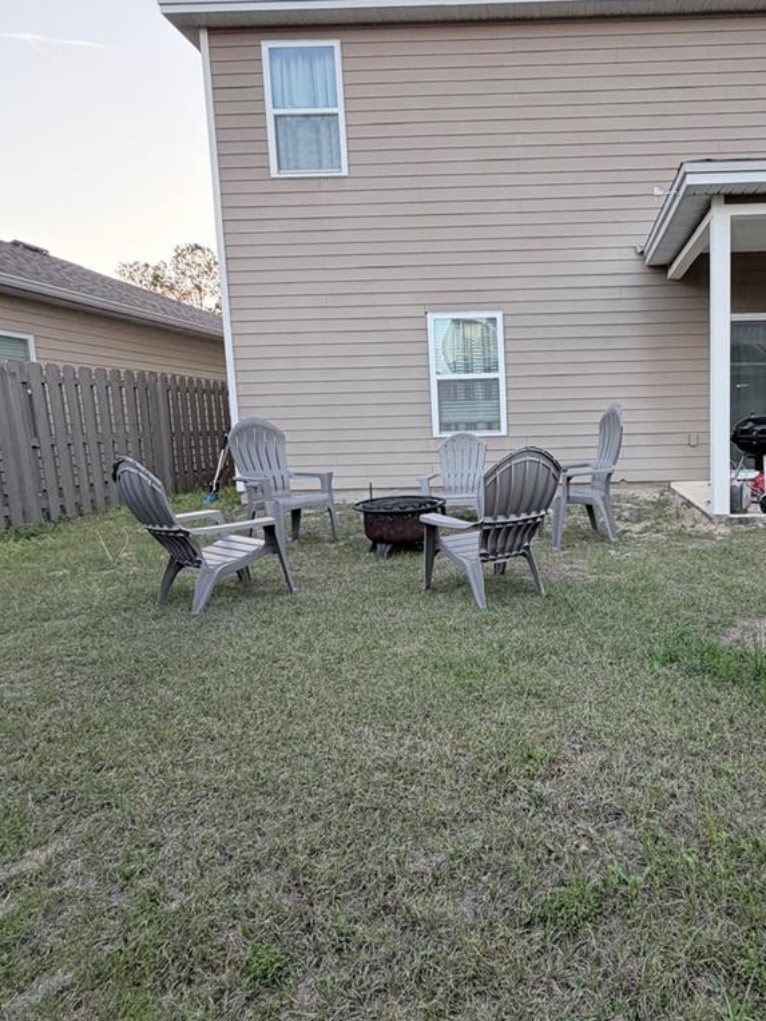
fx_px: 649
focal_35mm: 22
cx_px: 567
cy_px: 497
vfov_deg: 76.4
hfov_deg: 58.2
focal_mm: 2.22
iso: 64
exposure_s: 1/121
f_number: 2.2
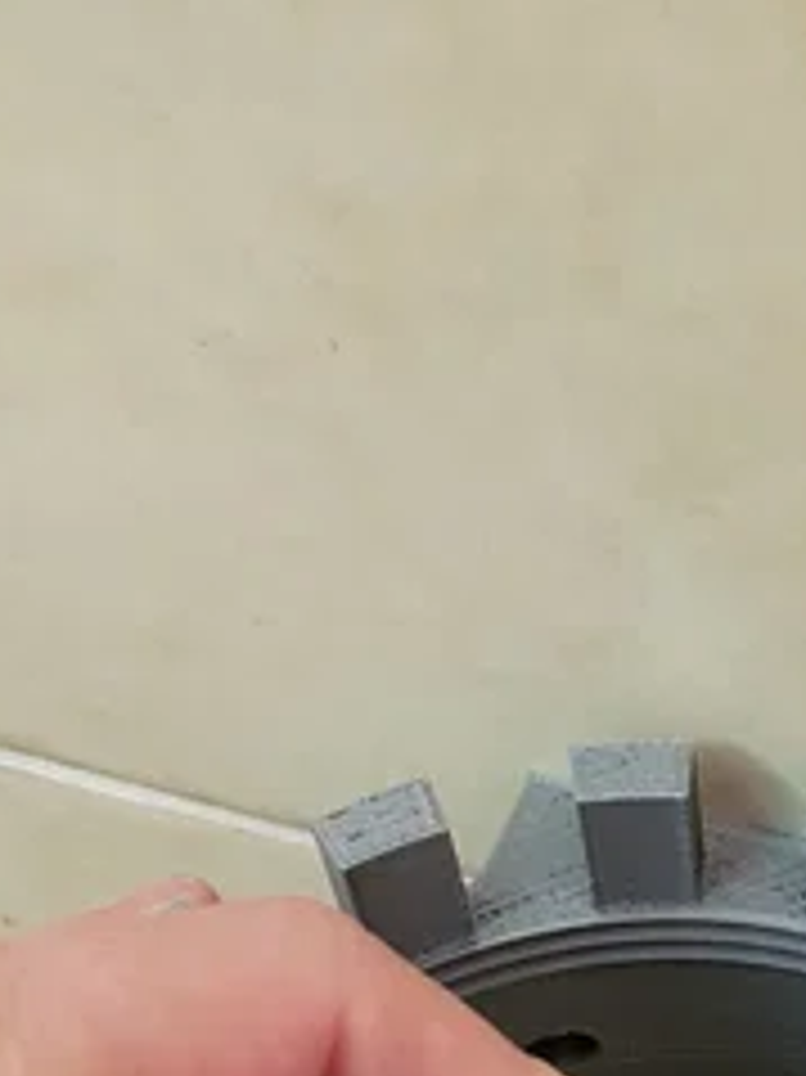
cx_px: 795
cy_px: 988
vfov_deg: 27.4
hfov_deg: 20.9
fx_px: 2113
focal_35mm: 68
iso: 200
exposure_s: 1/10
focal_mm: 4.2
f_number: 1.7
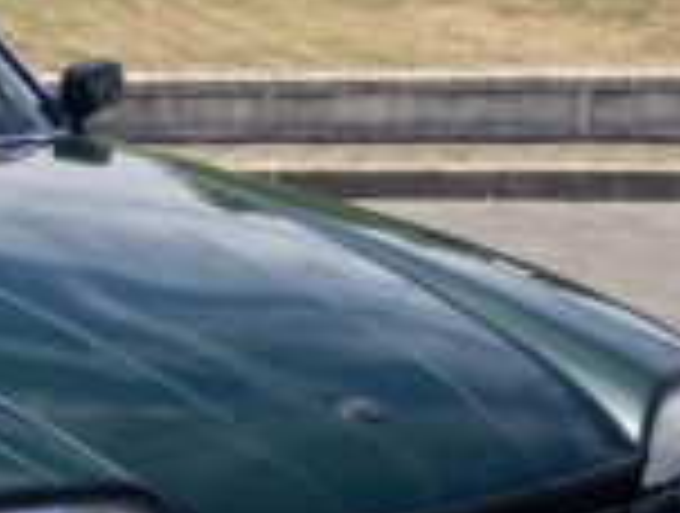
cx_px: -108
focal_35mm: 111
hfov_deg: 17.0
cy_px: 428
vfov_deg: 13.3
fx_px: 2186
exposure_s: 1/852
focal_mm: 3.99
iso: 20
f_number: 1.8
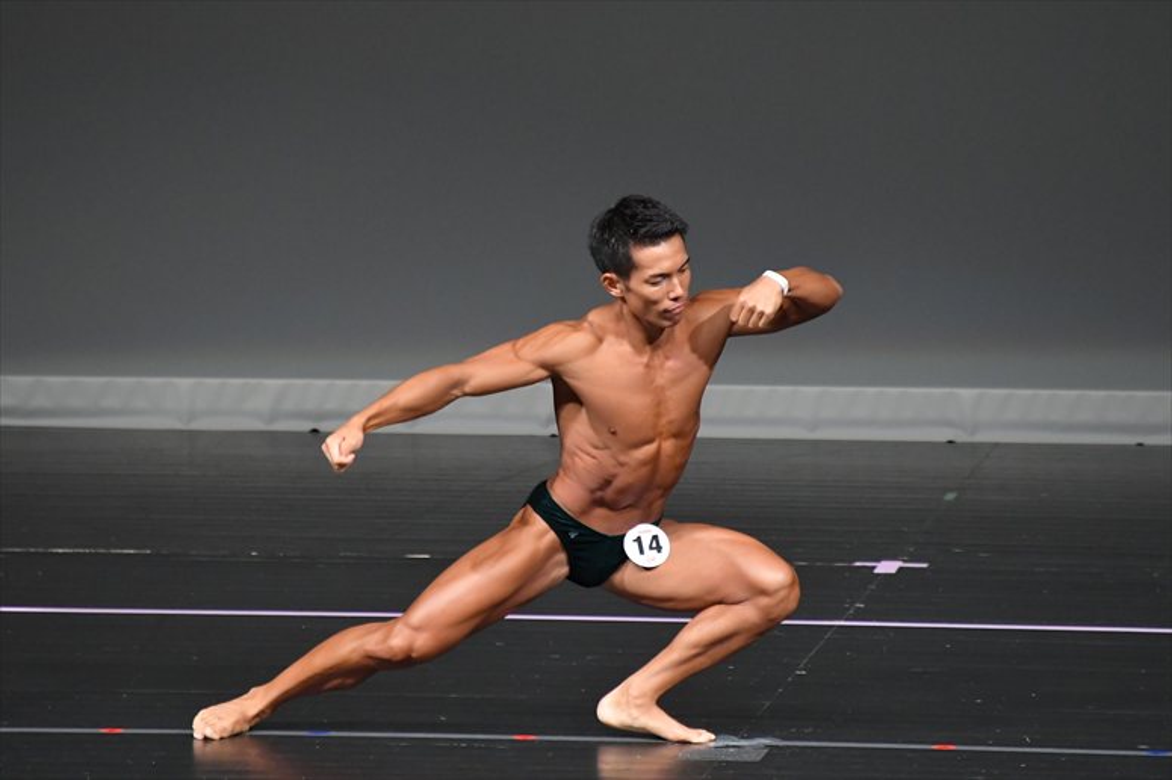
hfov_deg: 4.6
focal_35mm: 450
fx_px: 14643
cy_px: 390
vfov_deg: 3.1
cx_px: 586
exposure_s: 1/400
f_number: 5.6
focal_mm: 300
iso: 4000
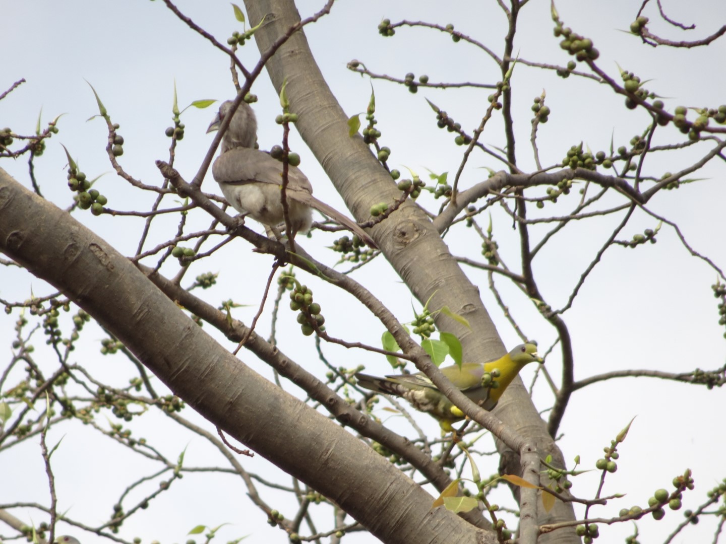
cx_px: 363
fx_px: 14429
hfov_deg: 2.9
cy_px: 272
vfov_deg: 2.2
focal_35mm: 688
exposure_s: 1/160
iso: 80
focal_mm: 117.61
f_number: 6.3
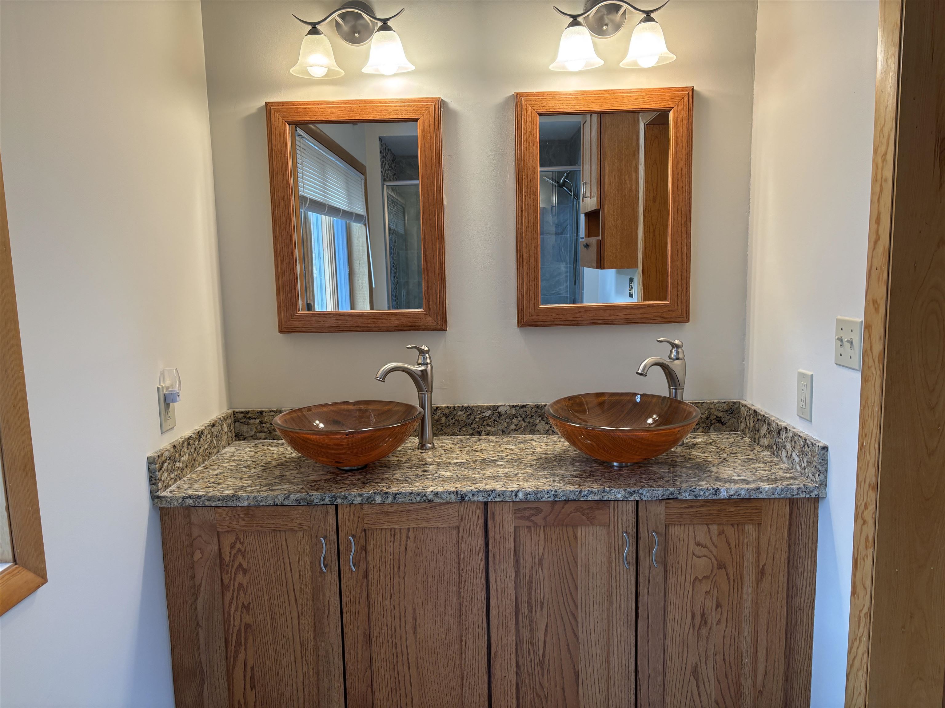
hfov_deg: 67.3
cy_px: 354
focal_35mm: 26
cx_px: 472
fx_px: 710
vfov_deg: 53.1
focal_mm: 5.96
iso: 80
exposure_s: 1/120
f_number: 1.6
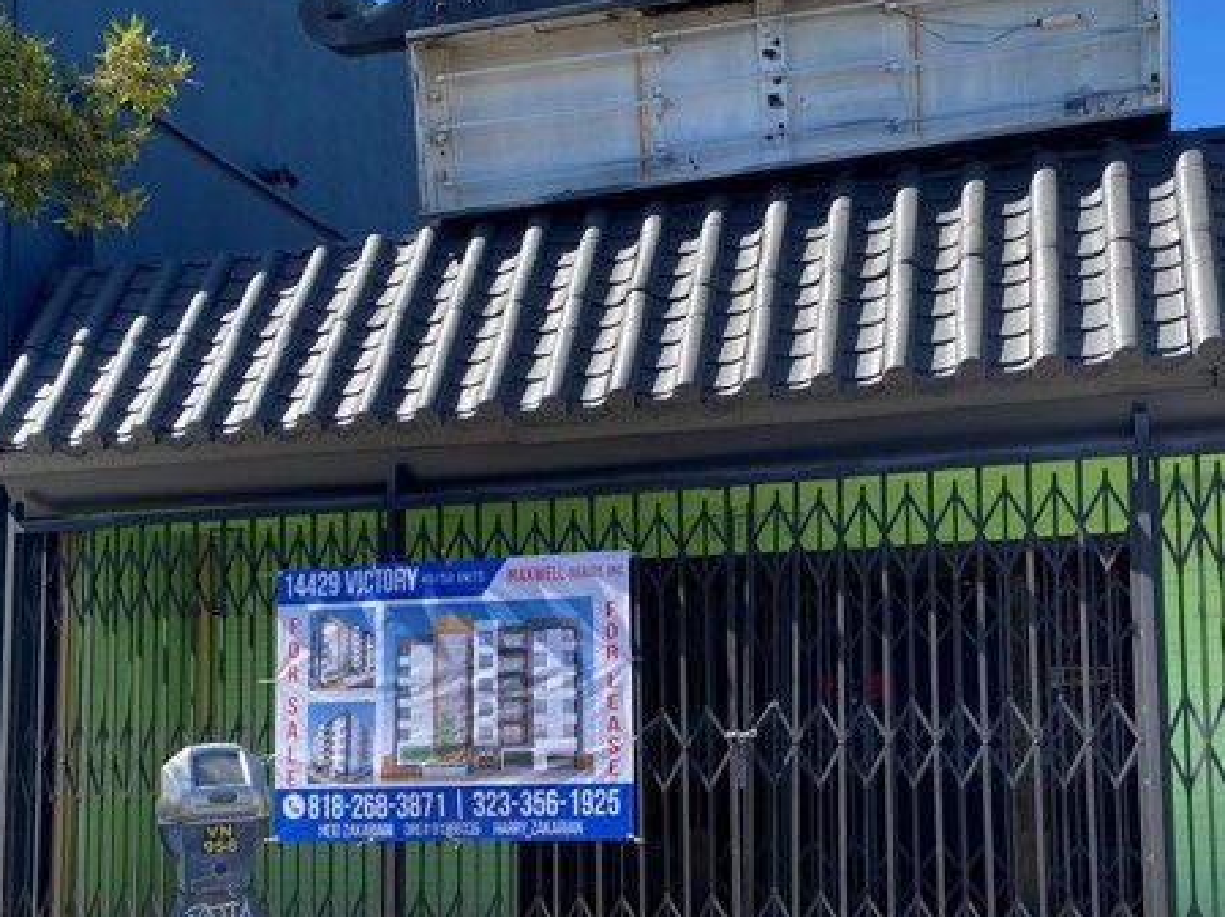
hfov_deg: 49.8
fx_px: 1309
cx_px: 749
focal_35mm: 37
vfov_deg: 38.2
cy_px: 618
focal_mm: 4.25
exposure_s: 1/1170
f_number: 1.8
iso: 32
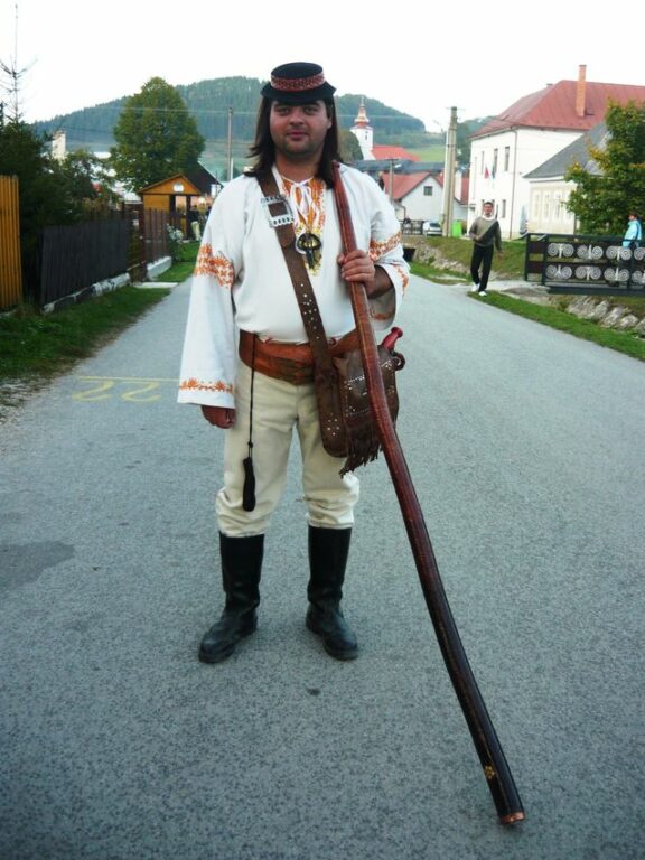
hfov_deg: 42.9
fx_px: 820
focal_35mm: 33
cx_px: 322
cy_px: 430
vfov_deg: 55.4
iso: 100
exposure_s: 1/60
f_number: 2.8
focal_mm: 5.5
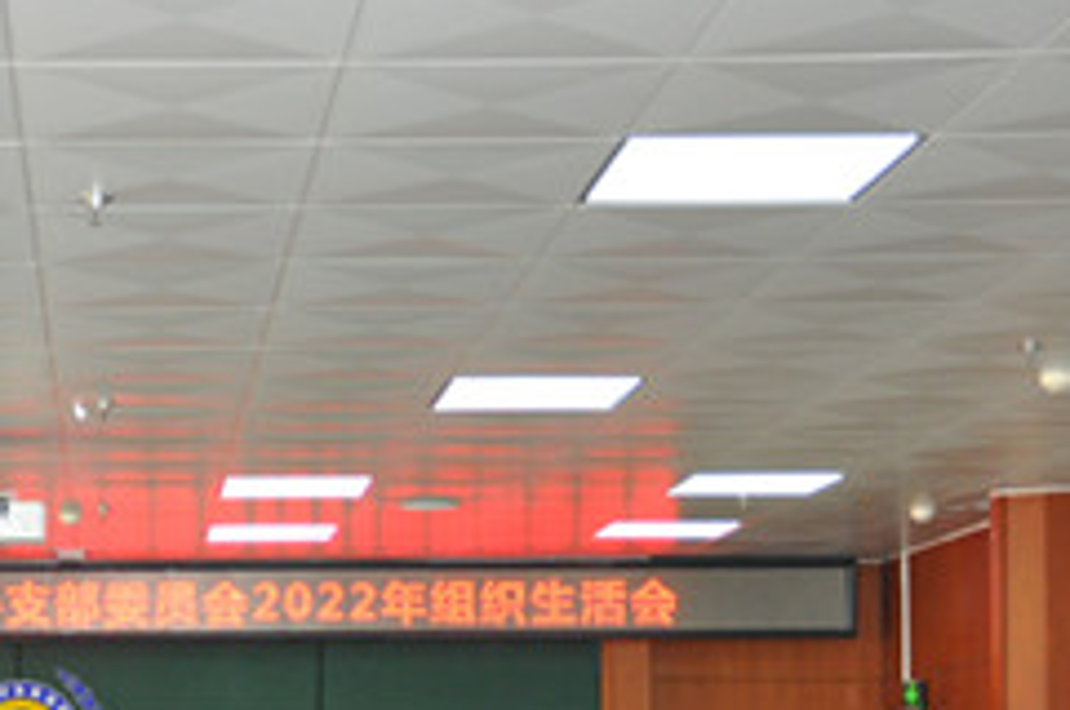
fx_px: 2879
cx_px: -31
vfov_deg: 13.8
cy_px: 754
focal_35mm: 97
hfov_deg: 20.3
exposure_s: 1/60
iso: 800
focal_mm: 26
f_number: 4
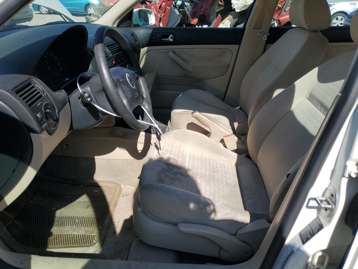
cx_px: 179
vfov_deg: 53.1
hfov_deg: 67.3
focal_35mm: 26
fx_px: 269
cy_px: 134
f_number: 1.5
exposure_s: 1/2500
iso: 50
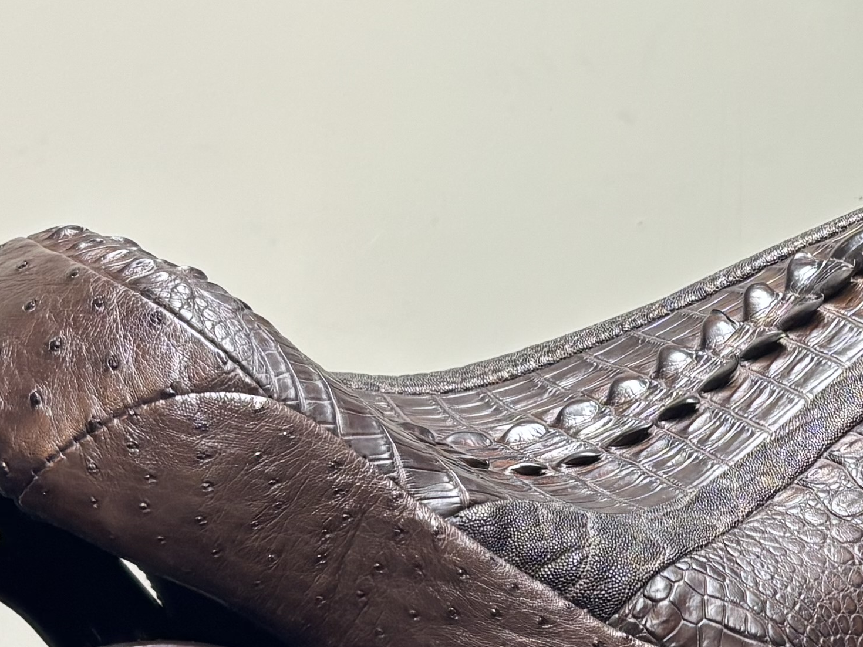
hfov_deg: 19.1
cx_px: 792
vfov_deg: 14.6
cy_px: 199
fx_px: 2518
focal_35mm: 101
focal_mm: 5.96
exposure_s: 1/60
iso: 100
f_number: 1.6
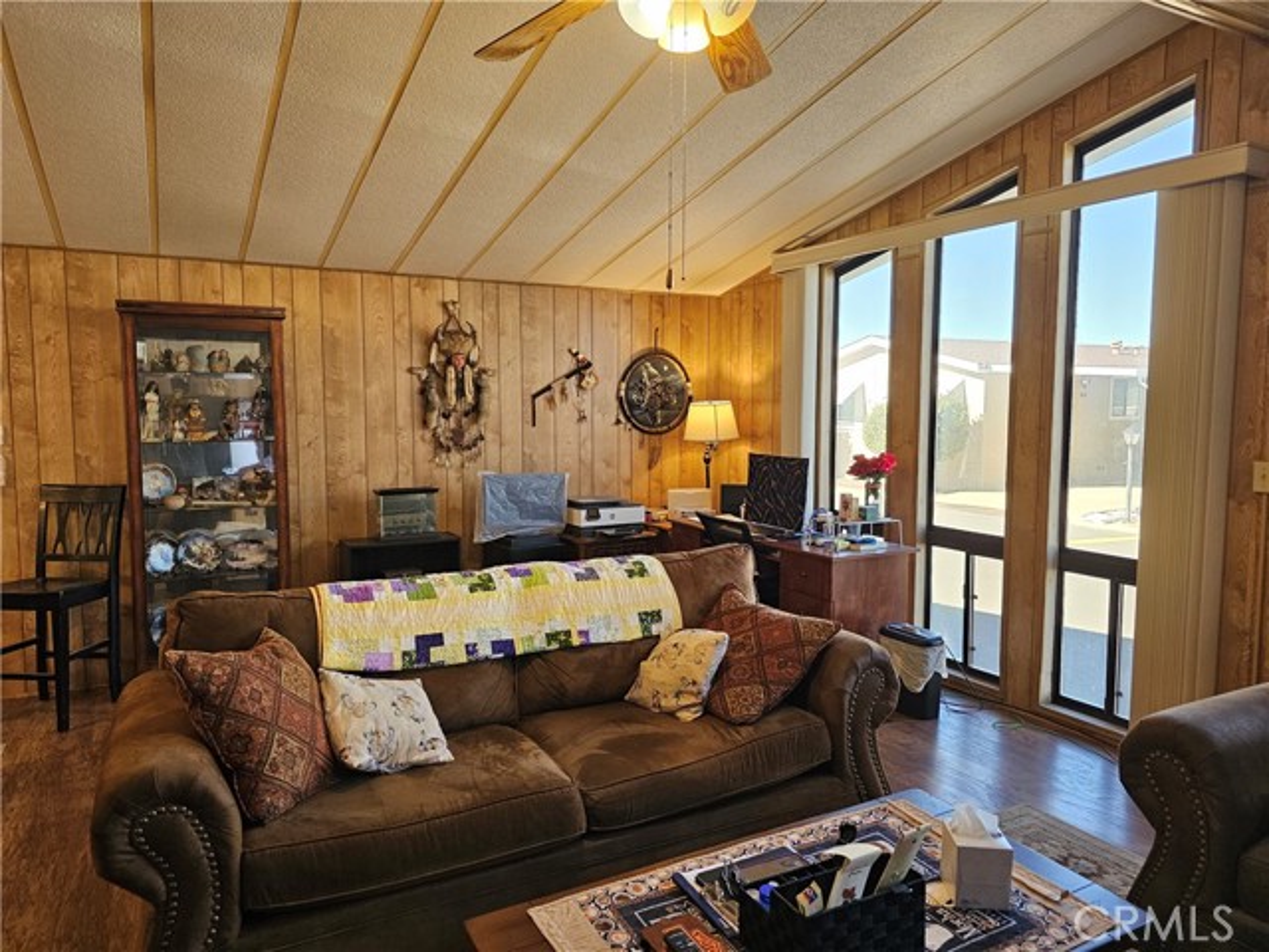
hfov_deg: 73.9
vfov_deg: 58.9
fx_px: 843
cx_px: 634
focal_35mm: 23
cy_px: 476
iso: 250
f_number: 1.7
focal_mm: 6.3
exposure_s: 1/120
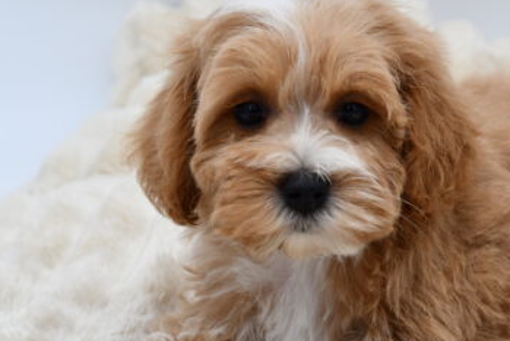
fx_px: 1828
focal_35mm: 129
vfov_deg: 10.6
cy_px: 221
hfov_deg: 15.8
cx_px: 409
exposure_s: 1/250
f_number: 5.6
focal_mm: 50
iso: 250
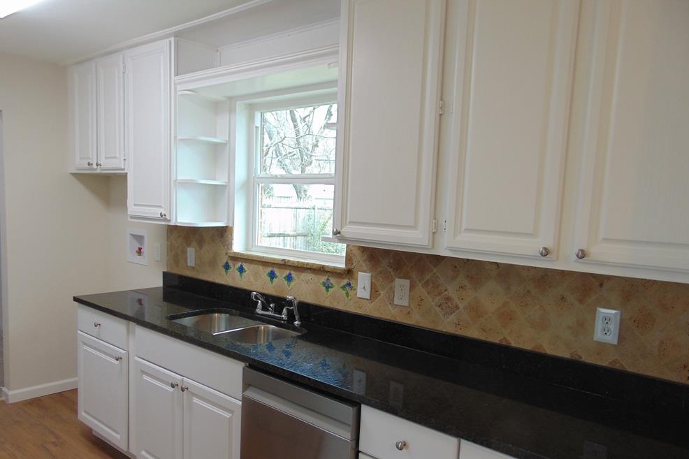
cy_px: 263
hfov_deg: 67.4
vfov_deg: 47.8
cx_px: 341
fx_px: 517
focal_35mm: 27
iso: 80
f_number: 3
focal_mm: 4.5
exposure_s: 1/30
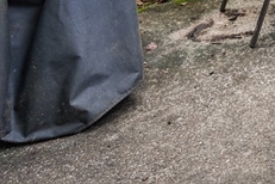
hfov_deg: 22.4
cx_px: 470
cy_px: -158
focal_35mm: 62
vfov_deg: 17.3
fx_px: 474
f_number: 8
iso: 160
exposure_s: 1/40
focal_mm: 14
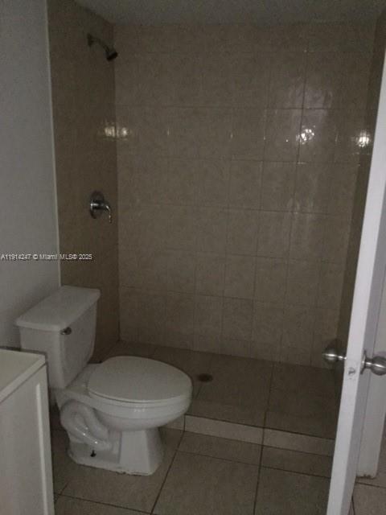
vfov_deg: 58.4
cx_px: 193
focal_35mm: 31
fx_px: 461
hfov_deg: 45.4
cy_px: 258
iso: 640
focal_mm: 3.3
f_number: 2.4
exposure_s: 1/15
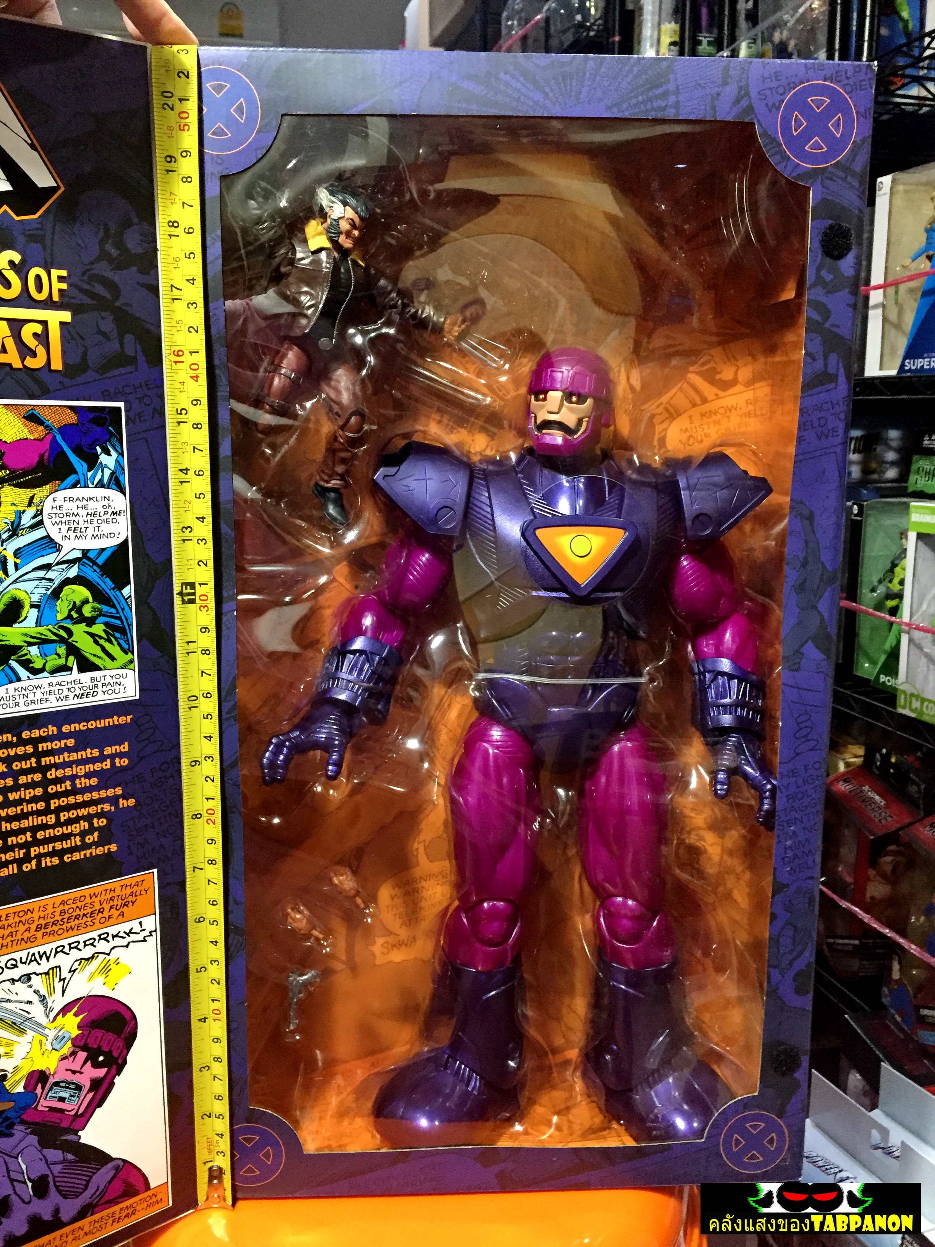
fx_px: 1044
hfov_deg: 48.2
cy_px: 624
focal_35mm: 29
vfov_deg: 61.7
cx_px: 468
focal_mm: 4.15
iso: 250
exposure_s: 1/17
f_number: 2.2
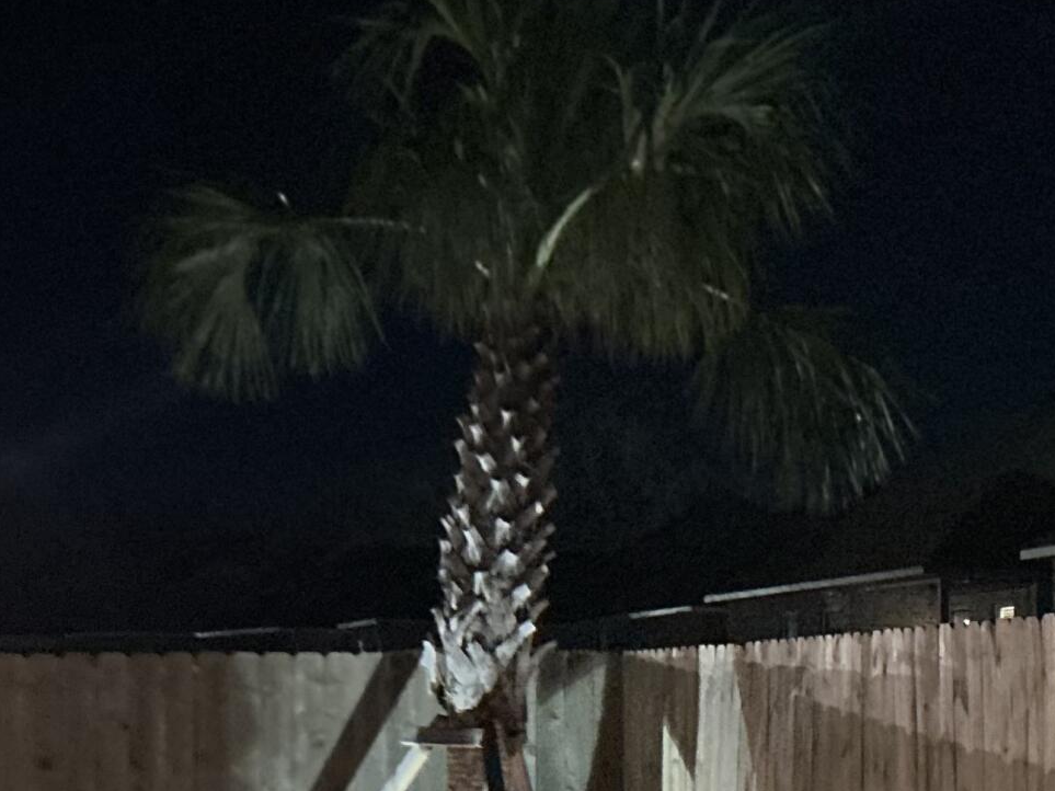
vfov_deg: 17.9
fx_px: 2468
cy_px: 729
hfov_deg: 22.2
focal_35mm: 81
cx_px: 1291
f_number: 1.5
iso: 2500
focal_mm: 5.7
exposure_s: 1/15
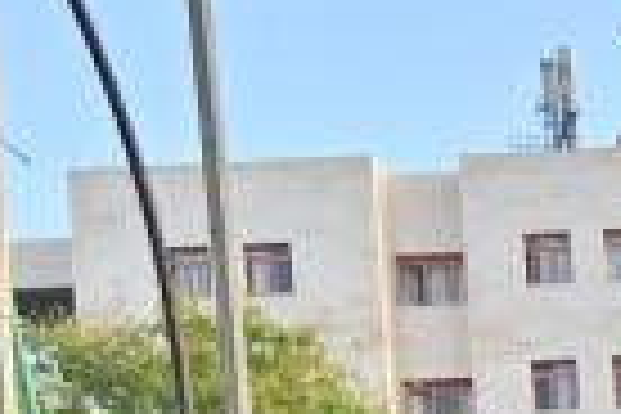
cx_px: 1404
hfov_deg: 10.3
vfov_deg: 7.0
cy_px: 1226
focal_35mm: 178
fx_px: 3070
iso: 250
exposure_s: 1/640
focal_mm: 24
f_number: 4
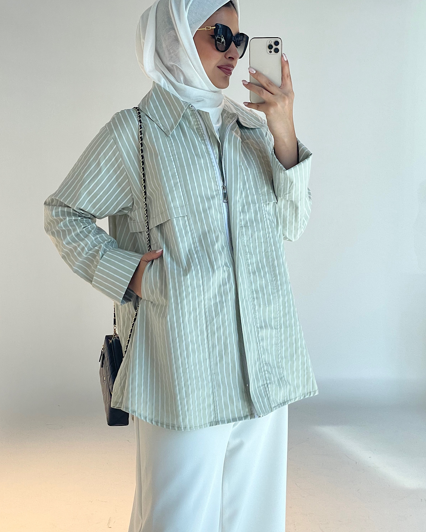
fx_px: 867
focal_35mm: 55
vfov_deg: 34.1
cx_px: 215
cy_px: 253
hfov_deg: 27.6
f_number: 2
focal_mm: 6
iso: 50
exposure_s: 1/122
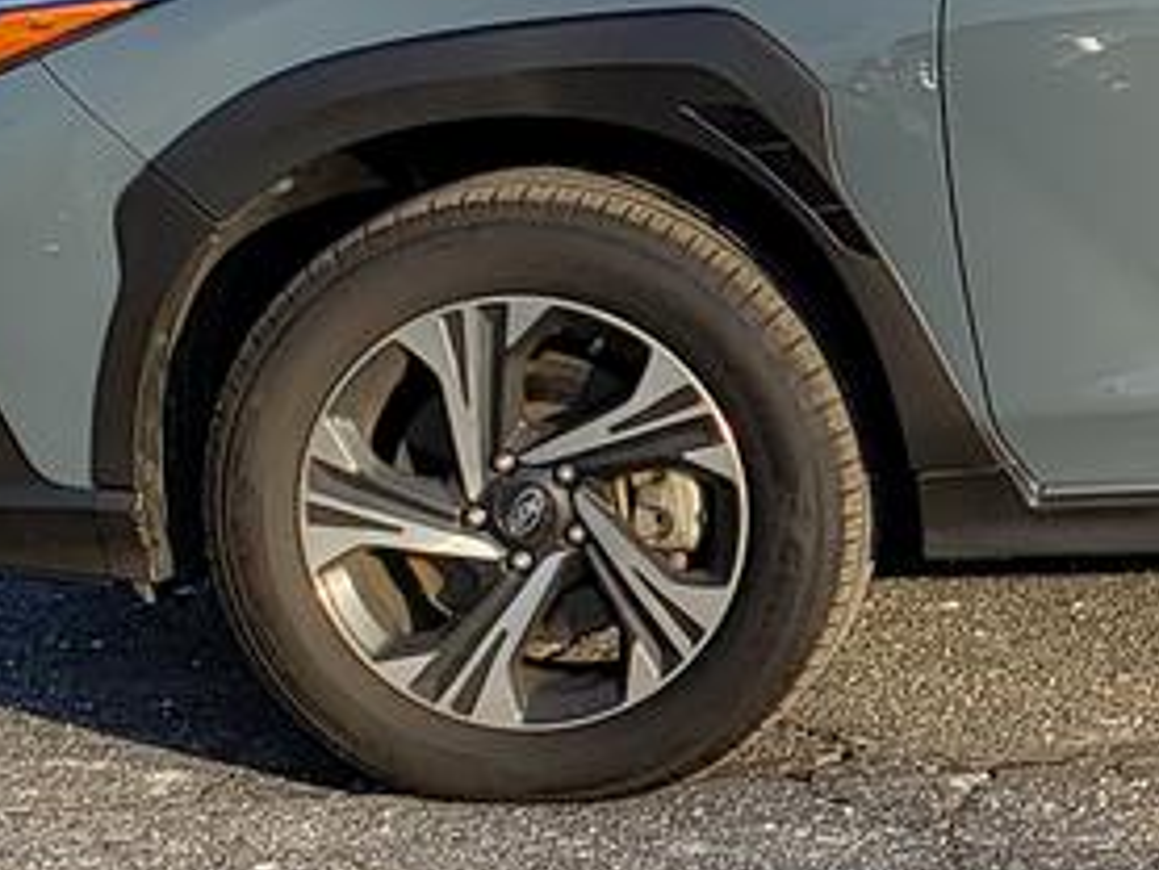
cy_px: 59
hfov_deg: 18.1
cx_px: 1766
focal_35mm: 96
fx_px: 3216
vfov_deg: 15.2
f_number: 2.4
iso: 50
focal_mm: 4.3
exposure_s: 1/883
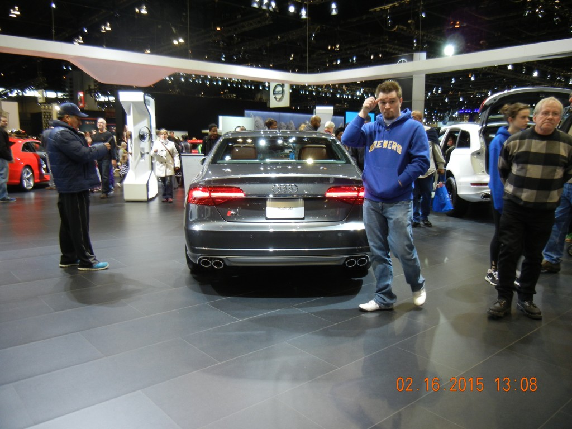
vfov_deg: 46.8
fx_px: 496
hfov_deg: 60.0
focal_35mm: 30
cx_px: 286
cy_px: 214
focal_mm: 5.4
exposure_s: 1/60
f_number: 3.5
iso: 233
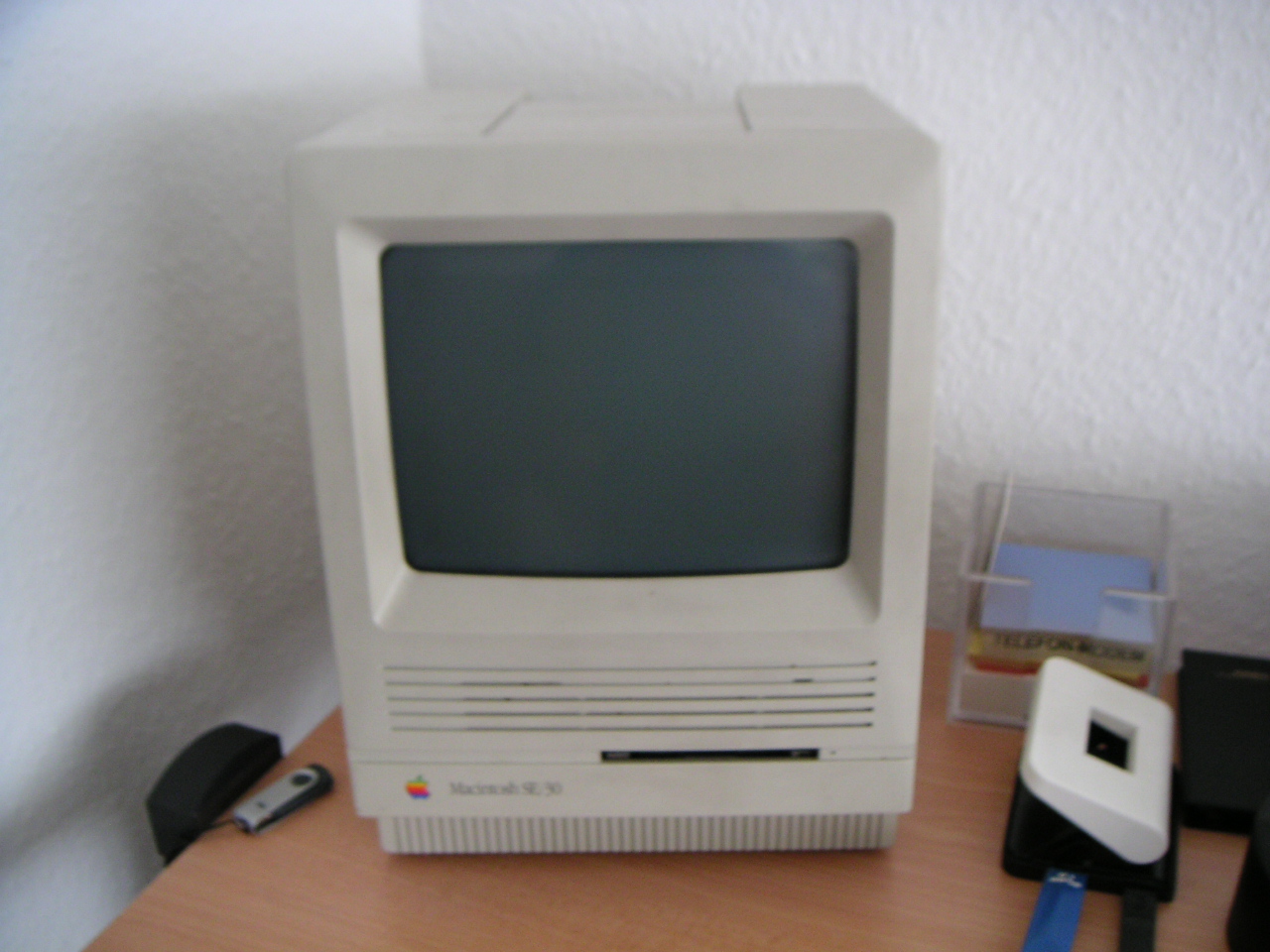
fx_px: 1431
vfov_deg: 36.8
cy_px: 476
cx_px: 635
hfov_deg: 47.9
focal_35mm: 39
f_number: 2.8
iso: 100
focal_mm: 6.1
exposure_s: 1/10
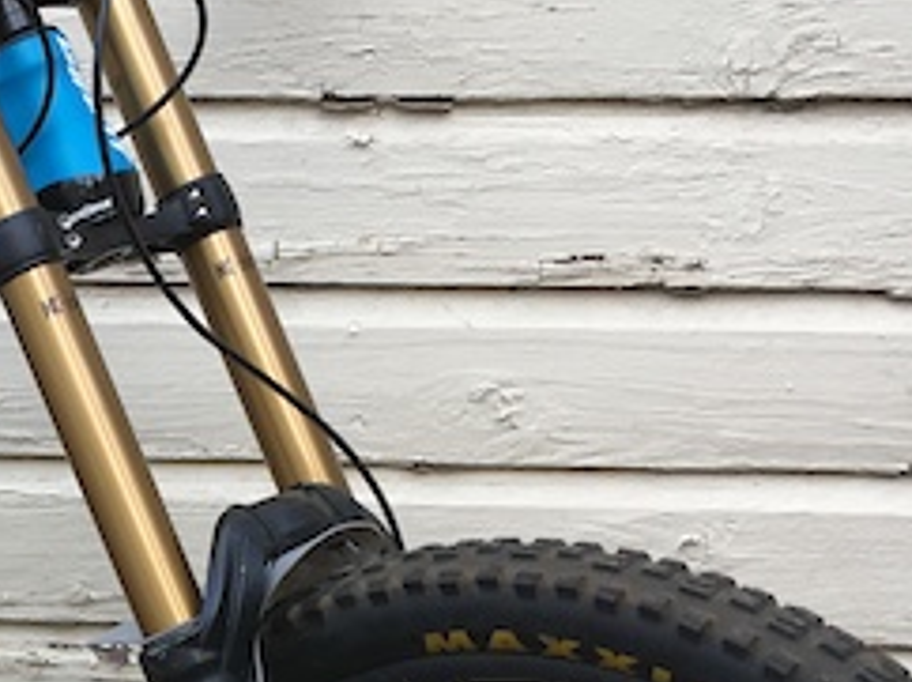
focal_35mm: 96
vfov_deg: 14.9
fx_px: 2527
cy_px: 776
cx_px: -79
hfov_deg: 19.6
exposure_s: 1/120
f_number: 2.2
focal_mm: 4.15
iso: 25
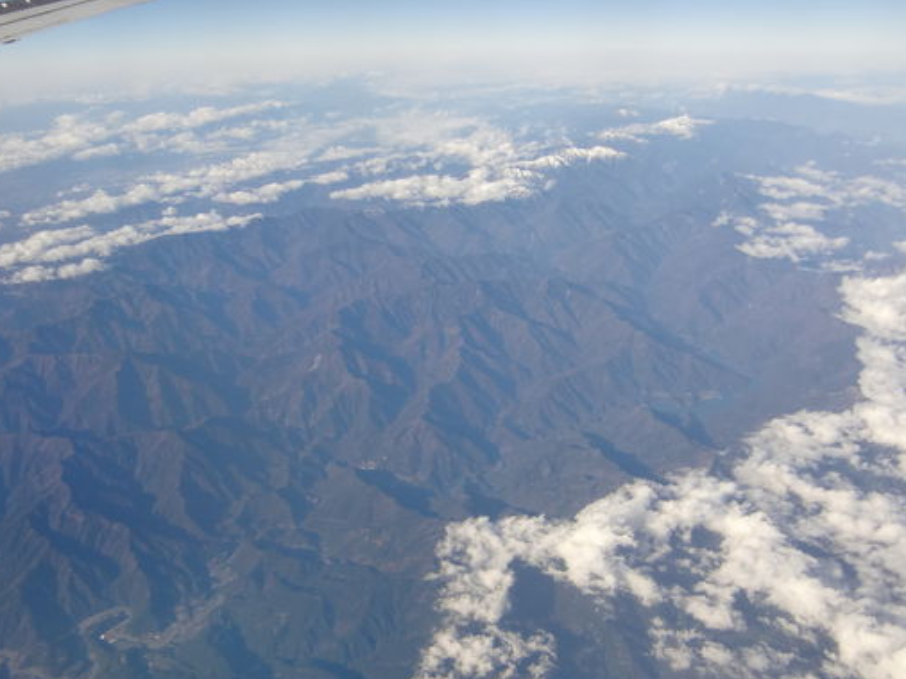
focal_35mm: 36
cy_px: 363
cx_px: 328
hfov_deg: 50.7
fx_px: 942
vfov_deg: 39.6
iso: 64
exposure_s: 1/1000
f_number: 2.6
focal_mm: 4.9
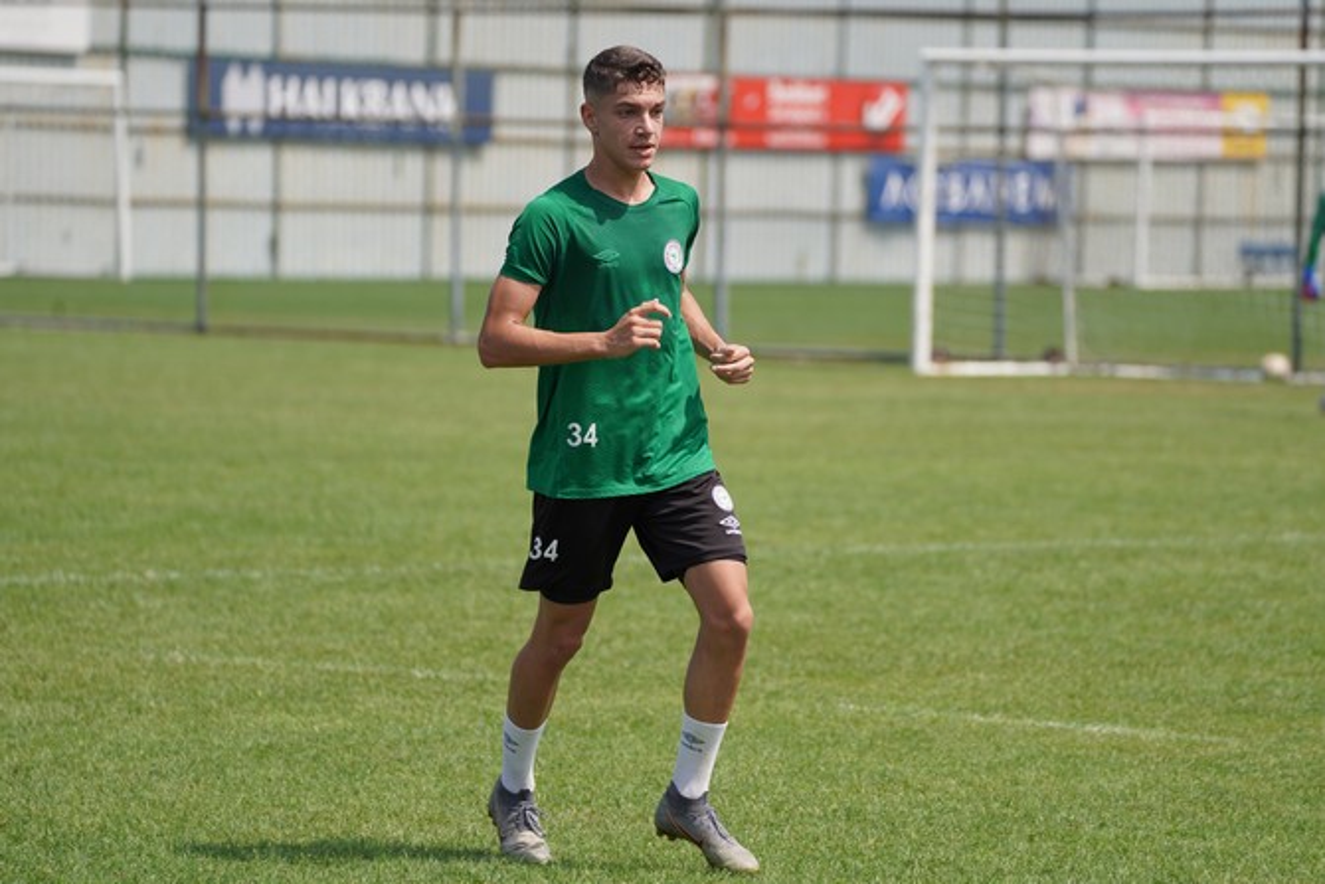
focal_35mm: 226
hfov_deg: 9.1
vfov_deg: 6.1
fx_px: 8319
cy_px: 442
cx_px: 662
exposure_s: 1/500
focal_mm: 226
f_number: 5.6
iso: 100
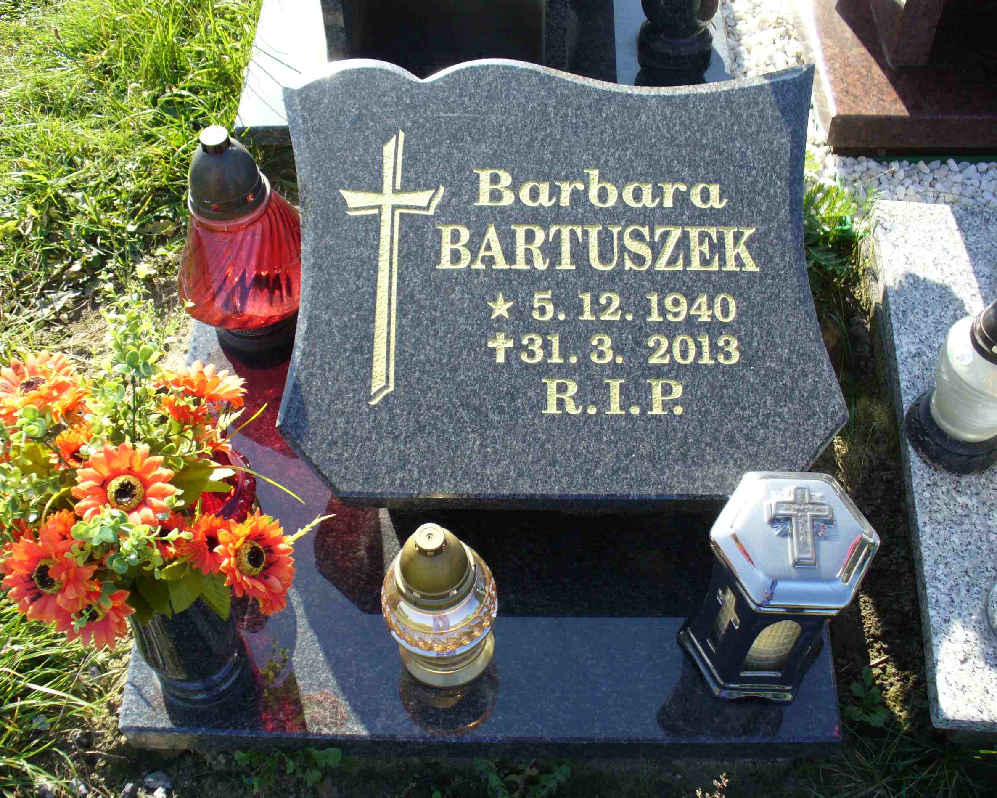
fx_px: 1151
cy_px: 400
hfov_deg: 46.8
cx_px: 513
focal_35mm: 39
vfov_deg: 38.2
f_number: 2.8
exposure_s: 1/320
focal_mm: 6.1
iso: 80
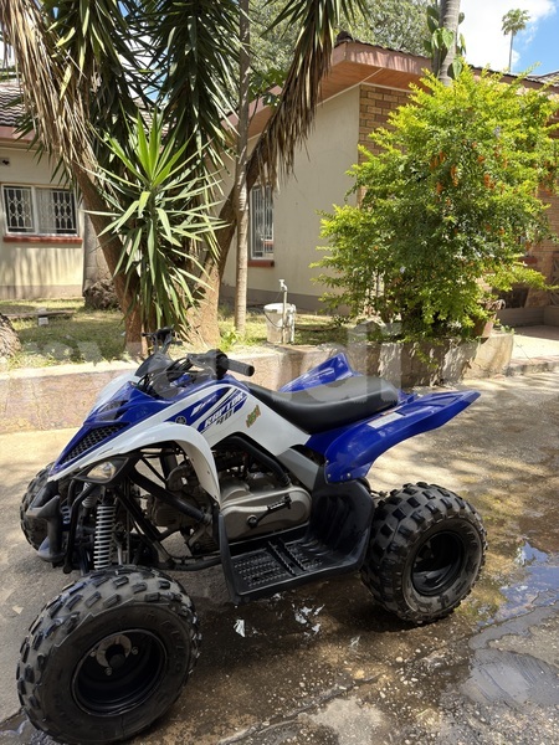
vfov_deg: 71.6
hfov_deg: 56.8
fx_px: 517
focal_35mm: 24
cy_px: 372
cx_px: 280
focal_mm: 6.76
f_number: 1.78
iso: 80
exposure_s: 1/750
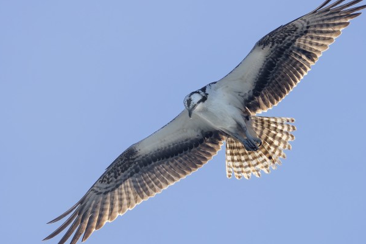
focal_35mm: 640
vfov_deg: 2.1
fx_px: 6508
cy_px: 120
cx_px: 168
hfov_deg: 3.2
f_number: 6.3
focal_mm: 481
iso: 800
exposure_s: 1/4000
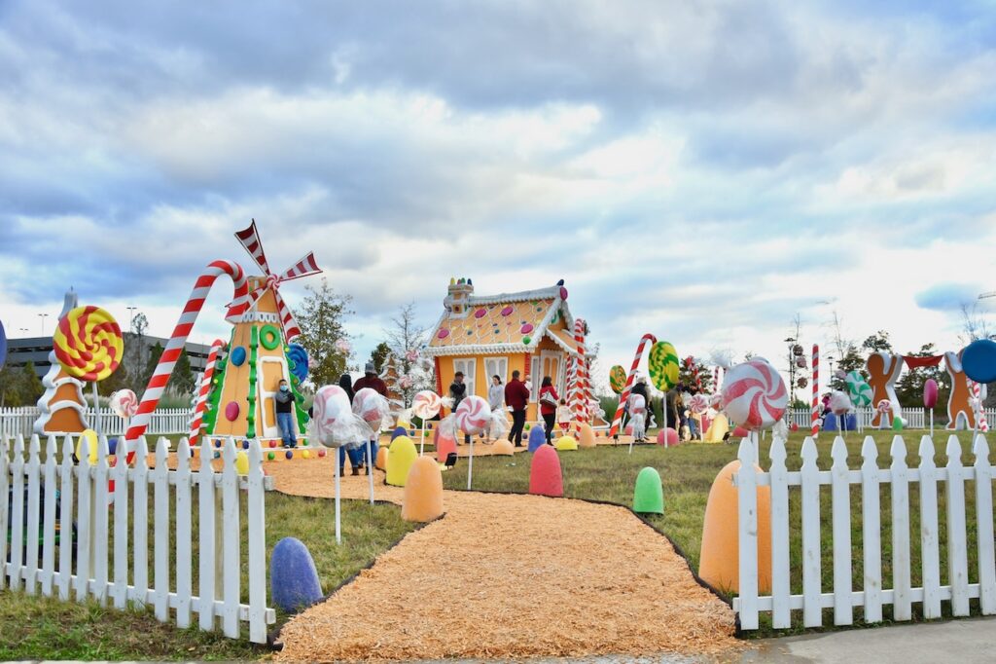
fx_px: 1659
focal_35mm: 60
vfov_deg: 22.6
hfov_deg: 33.4
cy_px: 332
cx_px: 498
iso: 500
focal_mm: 40
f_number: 7.1
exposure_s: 1/125
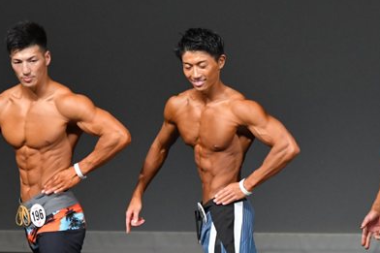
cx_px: 258
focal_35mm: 623
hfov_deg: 3.3
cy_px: 201
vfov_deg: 2.2
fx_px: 6573
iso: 4000
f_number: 5.6
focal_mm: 210
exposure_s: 1/400
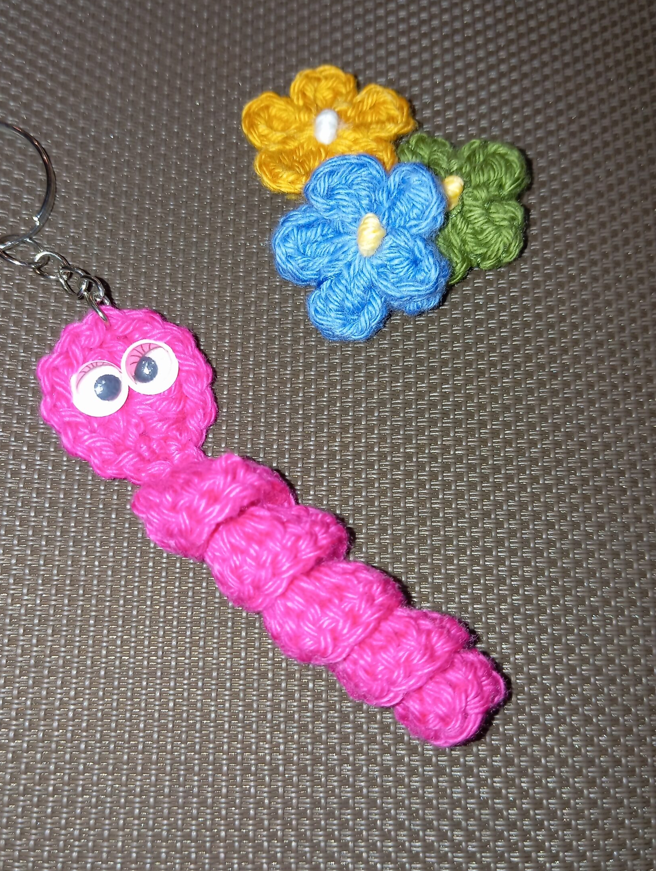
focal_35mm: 33
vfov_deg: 55.3
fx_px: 832
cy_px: 440
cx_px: 273
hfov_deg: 42.9
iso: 171
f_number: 1.8
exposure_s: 1/33.3
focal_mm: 4.22
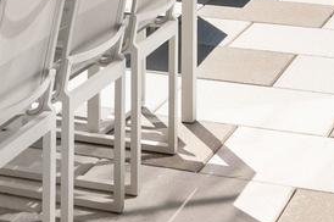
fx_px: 1350
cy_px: -242
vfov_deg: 8.8
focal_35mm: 146
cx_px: -195
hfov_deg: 13.2
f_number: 11
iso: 800
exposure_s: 1/1600
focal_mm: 19.5
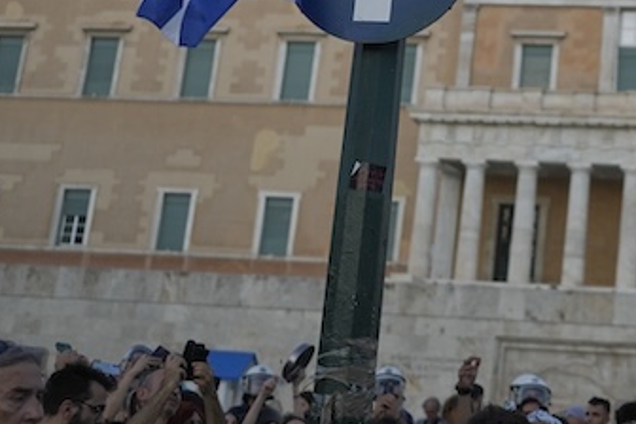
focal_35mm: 102
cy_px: -137
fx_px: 1802
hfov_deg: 19.2
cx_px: 691
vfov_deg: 12.9
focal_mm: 35
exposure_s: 1/1000
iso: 400
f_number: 1.8
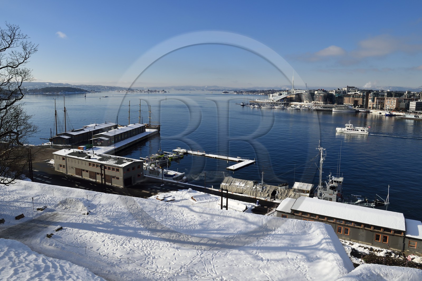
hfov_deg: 73.8
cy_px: 140
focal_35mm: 24
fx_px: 281
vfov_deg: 53.1
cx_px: 211
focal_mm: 24
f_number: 14
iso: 200
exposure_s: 1/250
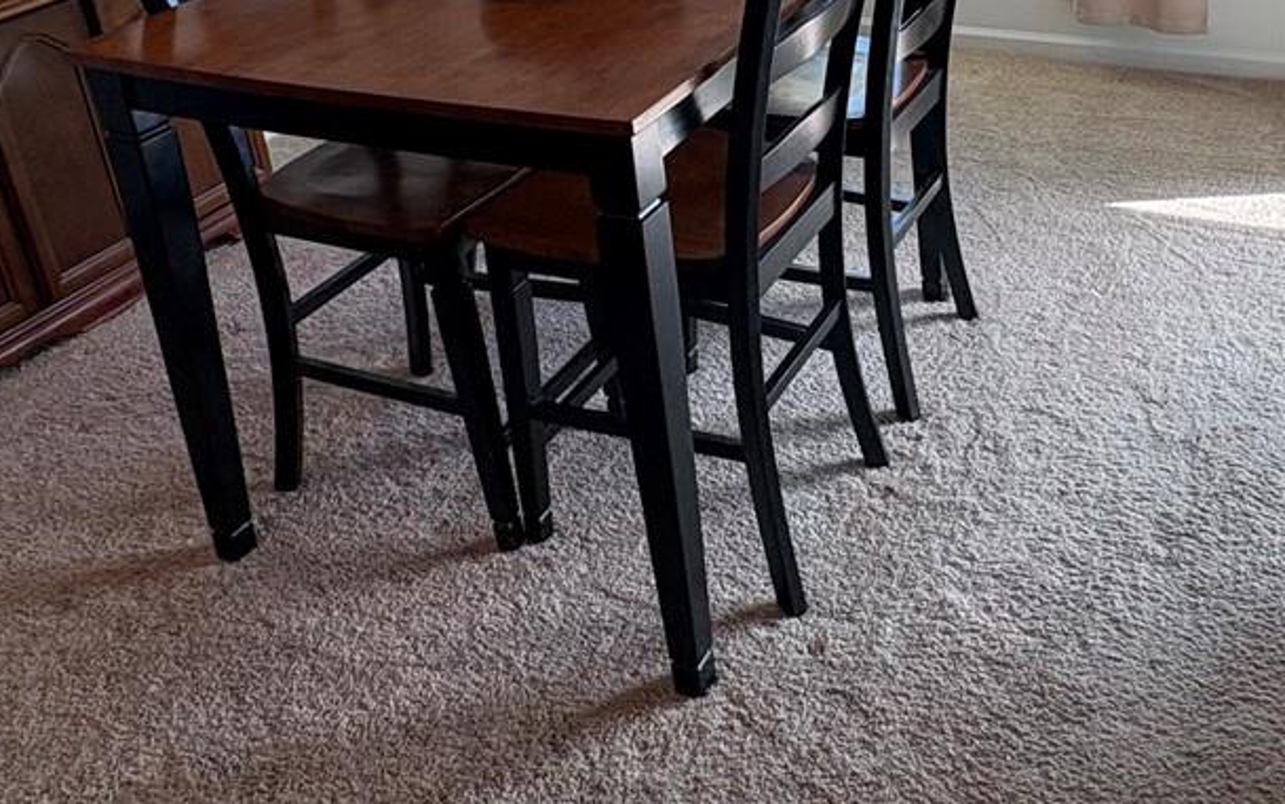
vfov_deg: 31.8
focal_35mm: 39
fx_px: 1366
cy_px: 148
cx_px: 846
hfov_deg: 49.6
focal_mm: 2.22
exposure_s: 1/132
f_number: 2.2
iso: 100
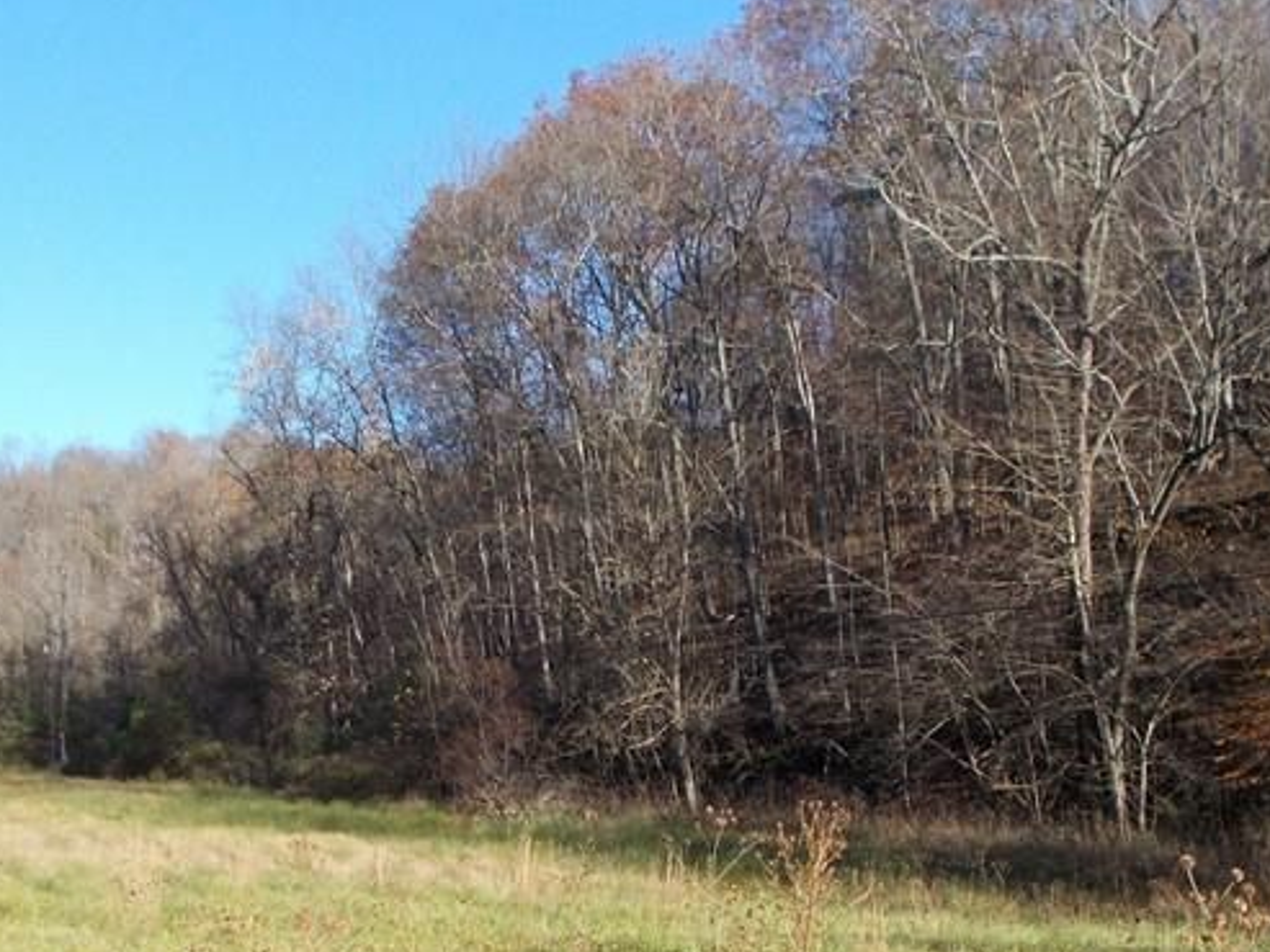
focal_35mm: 54
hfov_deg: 35.5
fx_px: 1982
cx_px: 600
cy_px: 903
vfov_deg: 25.9
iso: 80
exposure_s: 1/500
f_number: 3.2
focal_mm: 4.6
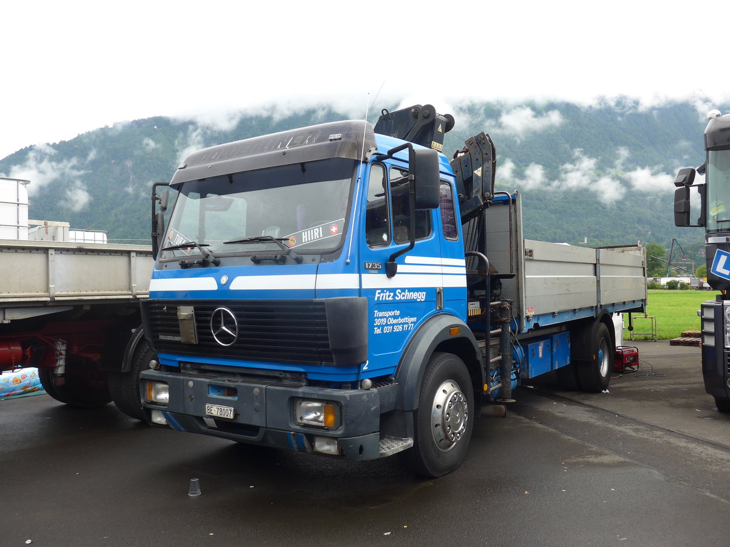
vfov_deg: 48.2
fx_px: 612
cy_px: 274
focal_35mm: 29
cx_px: 365
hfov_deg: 61.7
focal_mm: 6
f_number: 2.8
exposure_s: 1/250
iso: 80
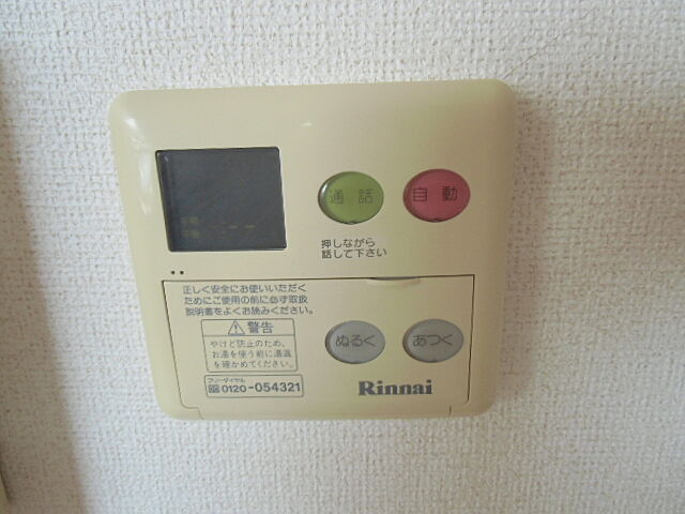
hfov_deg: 71.6
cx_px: 342
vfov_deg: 56.8
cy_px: 257
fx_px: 475
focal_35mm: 24
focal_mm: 4.24
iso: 200
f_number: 3
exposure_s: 1/60
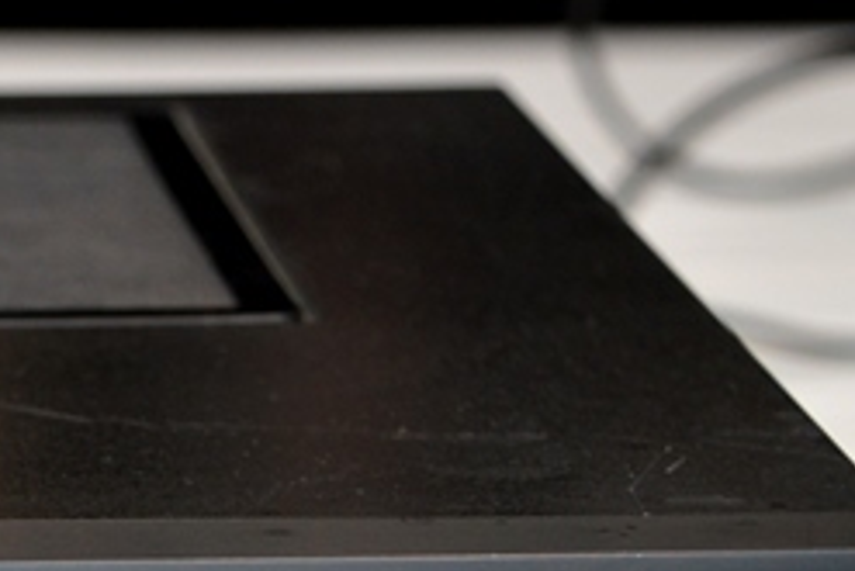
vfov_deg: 4.6
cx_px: -682
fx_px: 7081
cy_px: 903
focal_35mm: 298
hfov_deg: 6.7
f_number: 5
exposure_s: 1/60
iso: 800
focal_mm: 72
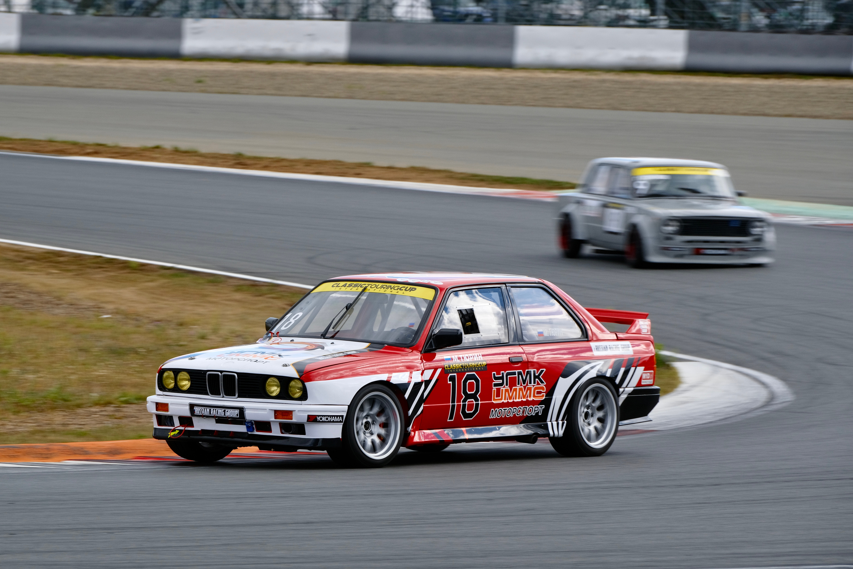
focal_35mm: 257
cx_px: 426
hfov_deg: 8.0
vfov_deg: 5.3
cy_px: 284
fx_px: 6089
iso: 160
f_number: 8
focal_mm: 171.3
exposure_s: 1/250
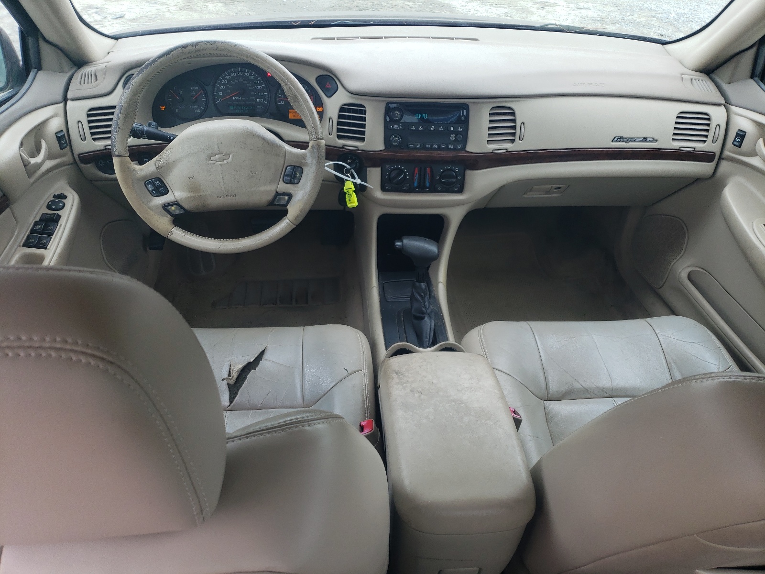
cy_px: 287
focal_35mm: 26
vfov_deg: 53.1
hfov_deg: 67.3
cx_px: 382
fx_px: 575
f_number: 1.5
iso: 50
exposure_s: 1/217
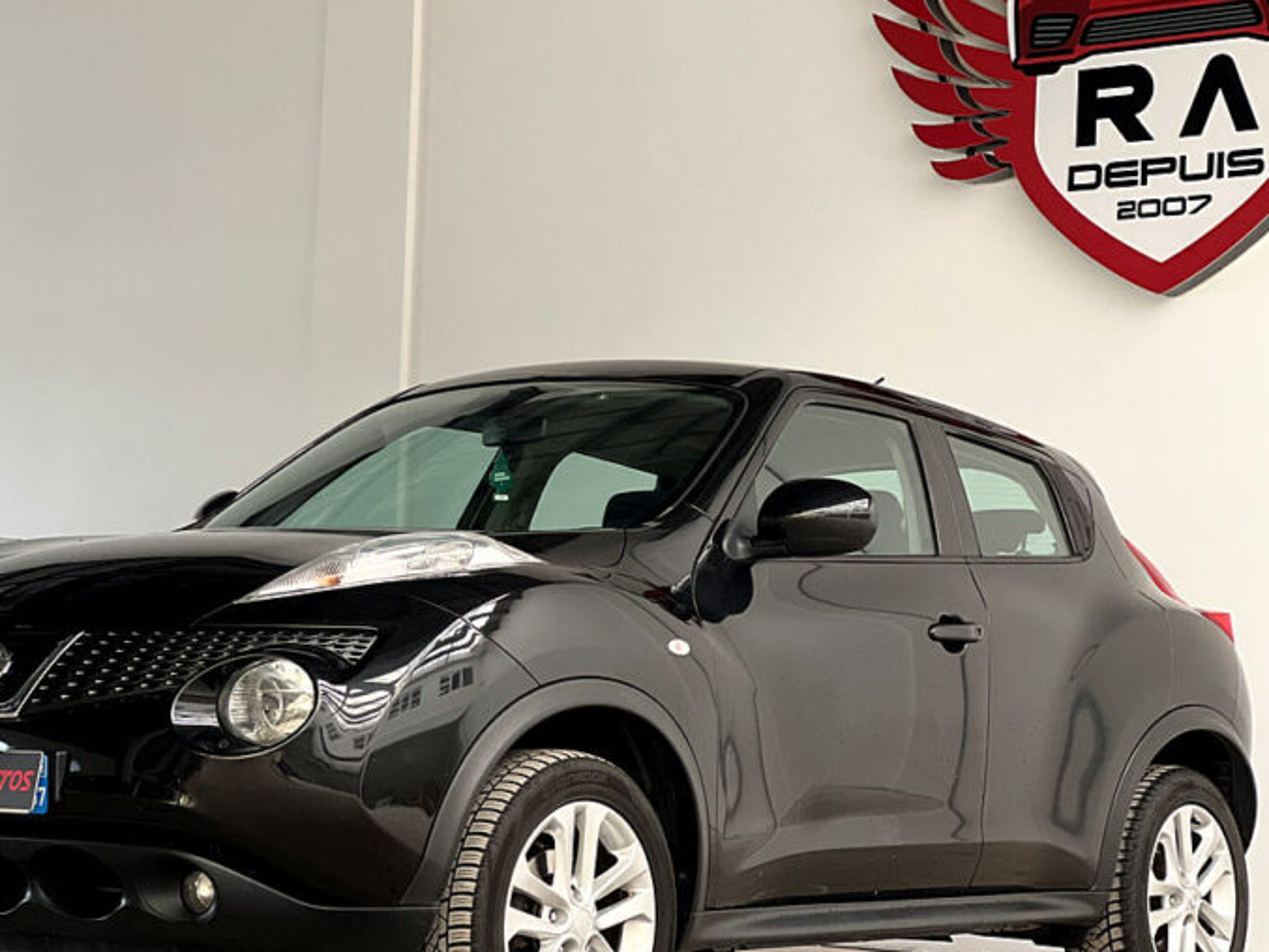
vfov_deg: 16.2
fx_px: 3337
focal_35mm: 91
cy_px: 530
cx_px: 540
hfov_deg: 21.5
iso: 250
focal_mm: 9
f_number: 2.8
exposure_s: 1/71
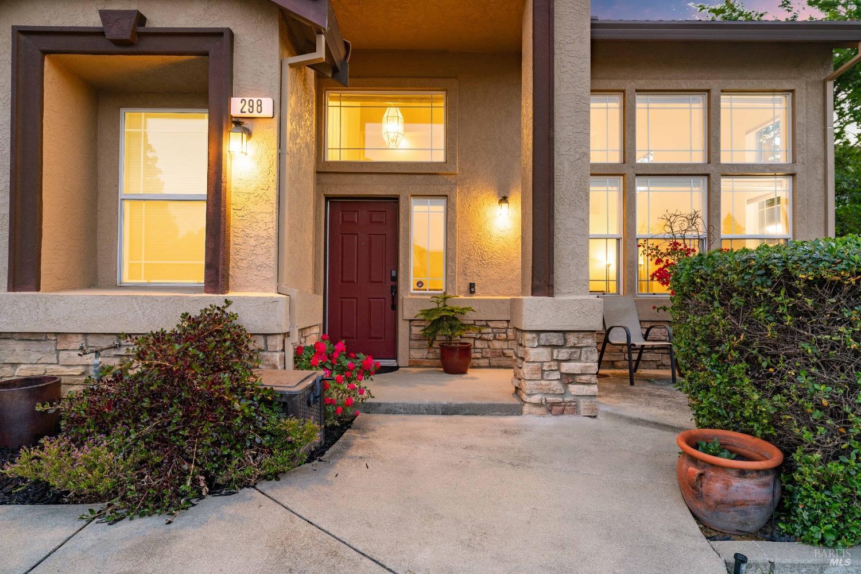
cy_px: 287
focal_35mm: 21
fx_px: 502
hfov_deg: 81.2
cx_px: 430
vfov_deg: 59.5
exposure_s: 1/2.5
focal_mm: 21
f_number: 7.1
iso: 250
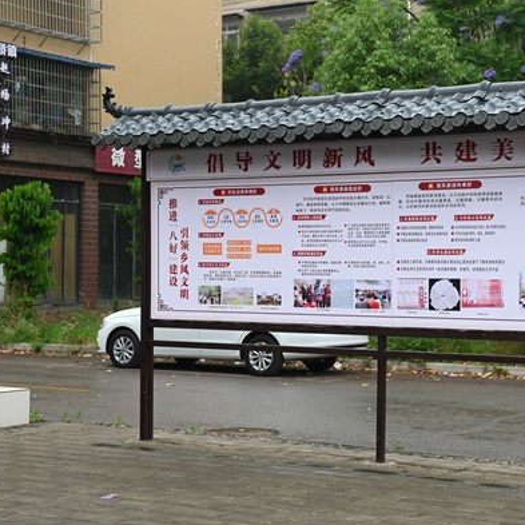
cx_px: 310
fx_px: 1253
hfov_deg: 23.6
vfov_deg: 23.7
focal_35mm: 73
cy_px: 263
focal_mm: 52
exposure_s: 1/800
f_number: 4.5
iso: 640
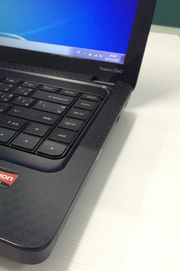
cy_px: 139
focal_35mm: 47
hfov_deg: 27.1
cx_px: 1
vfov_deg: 41.9
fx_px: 353
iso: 100
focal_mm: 4.12
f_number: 2.4
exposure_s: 1/20
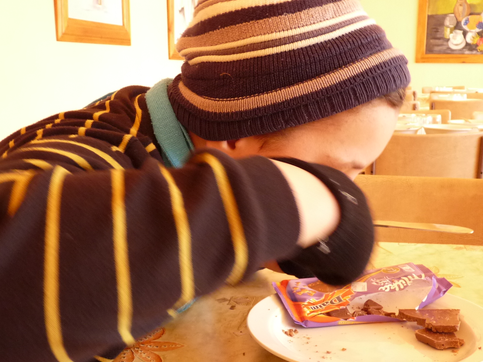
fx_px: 656
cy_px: 197
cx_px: 233
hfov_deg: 40.4
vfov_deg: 30.9
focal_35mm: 47
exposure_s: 1/60
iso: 200
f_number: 2.8
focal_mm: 4.8
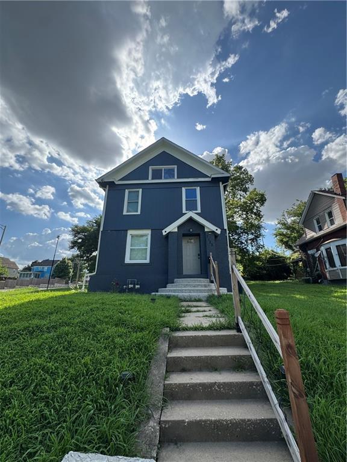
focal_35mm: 14
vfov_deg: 102.1
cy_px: 231
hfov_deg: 85.7
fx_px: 187
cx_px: 174
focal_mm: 2.22
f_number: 2.2
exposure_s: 1/1346
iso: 50
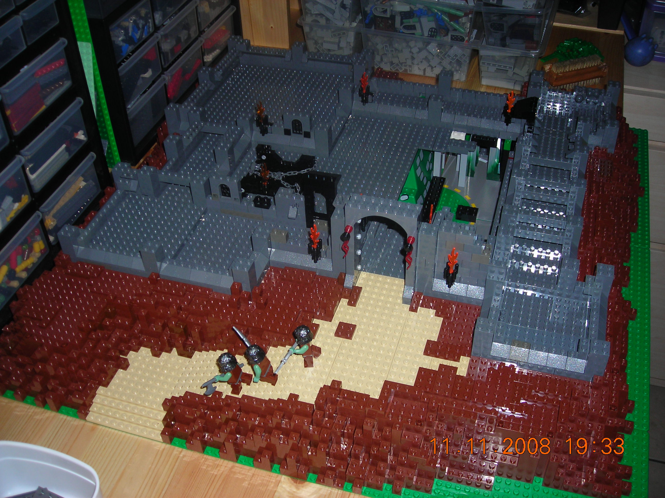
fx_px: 730
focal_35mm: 38
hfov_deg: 49.0
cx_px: 332
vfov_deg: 37.7
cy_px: 249
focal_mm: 6.3
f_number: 3.2
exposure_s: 1/60.1
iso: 50
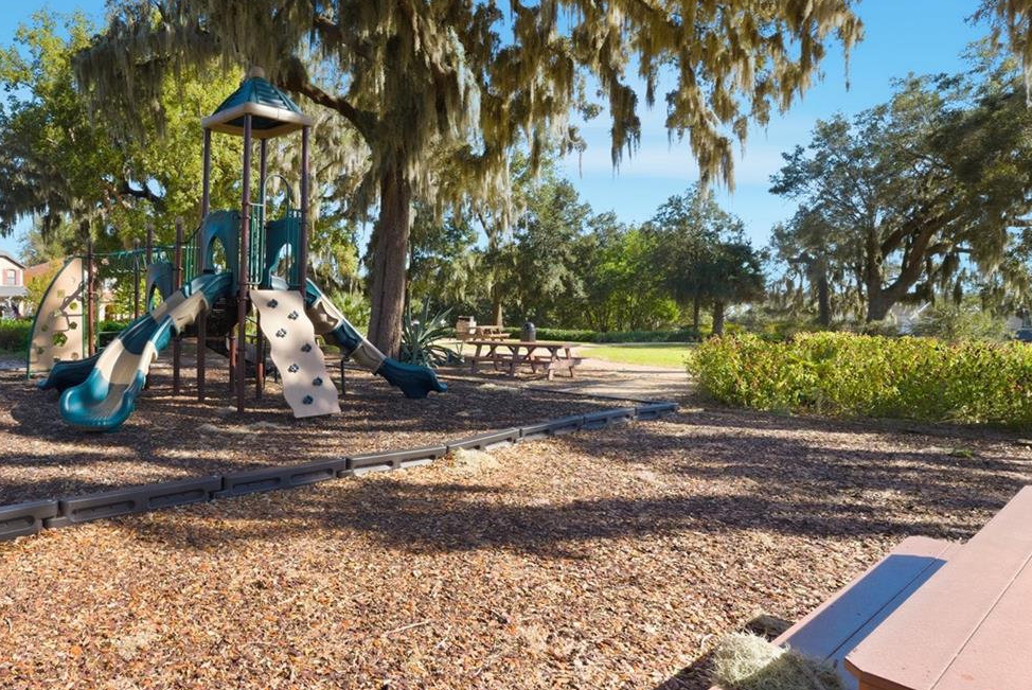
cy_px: 305
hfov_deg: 71.6
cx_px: 278
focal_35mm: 23
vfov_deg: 55.1
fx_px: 660
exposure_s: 1/250
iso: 200
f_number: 7.1
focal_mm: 14
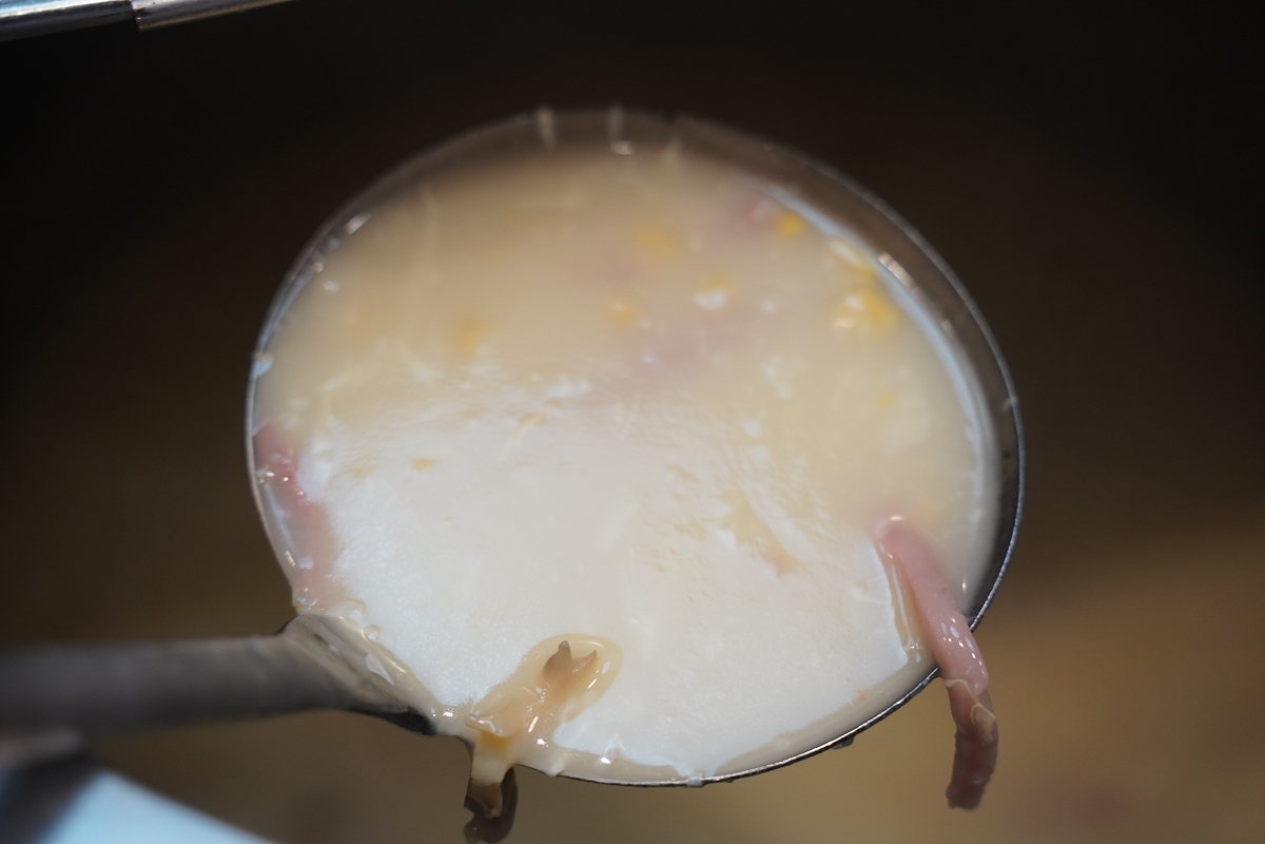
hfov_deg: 27.0
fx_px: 2635
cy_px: 422
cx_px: 632
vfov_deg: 18.2
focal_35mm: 75
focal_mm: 75
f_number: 4
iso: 1600
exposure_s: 1/80
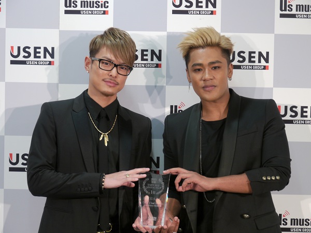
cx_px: 156
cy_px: 116
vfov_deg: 12.8
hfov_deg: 17.0
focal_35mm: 116
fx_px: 1042
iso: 400
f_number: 5.6
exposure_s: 1/20
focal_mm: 58
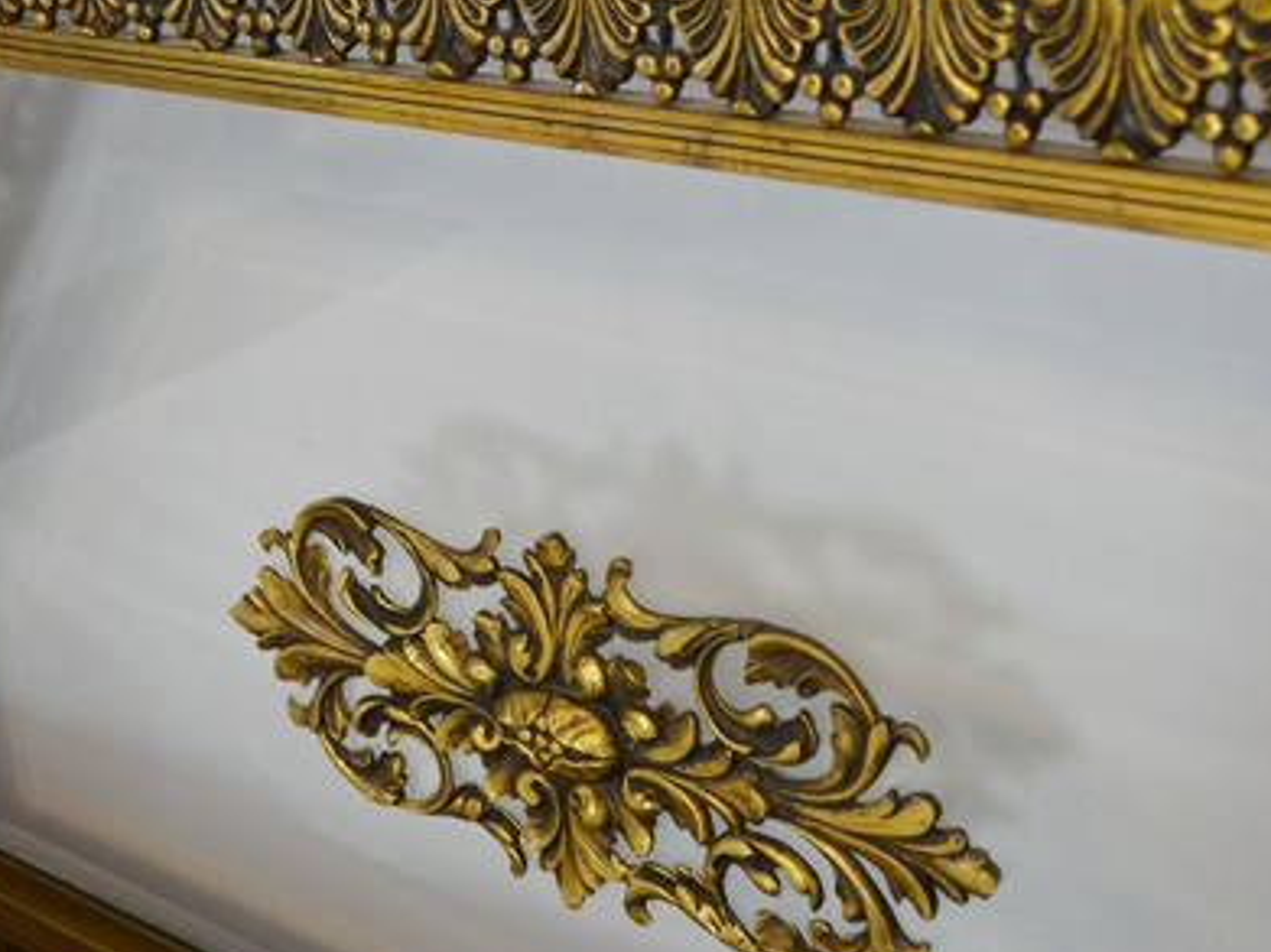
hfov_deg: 31.2
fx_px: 2276
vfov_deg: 23.6
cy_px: 556
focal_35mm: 62
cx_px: 569
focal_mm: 28
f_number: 4.5
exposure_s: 1/60
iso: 800
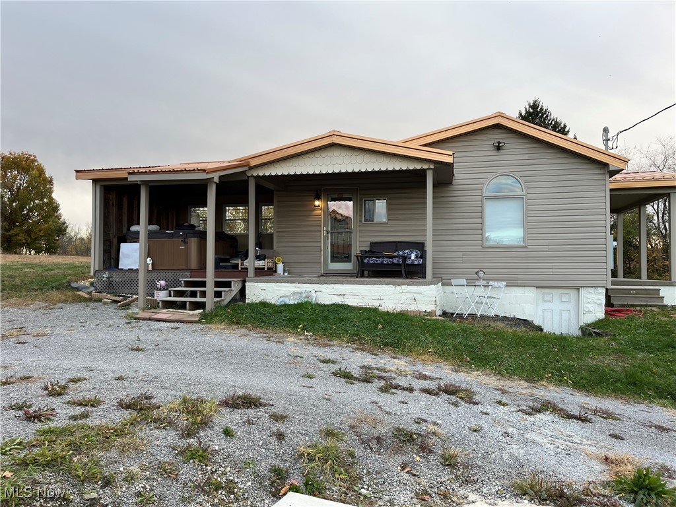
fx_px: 508
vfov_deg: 53.1
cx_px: 338
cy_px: 254
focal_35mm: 26
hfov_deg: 67.3
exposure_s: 1/298
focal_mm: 5.1
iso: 50
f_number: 1.6
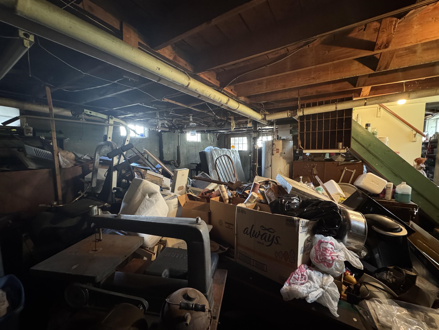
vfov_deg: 85.7
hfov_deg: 102.1
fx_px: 178
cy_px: 165
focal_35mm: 14
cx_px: 220
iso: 1250
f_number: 2.2
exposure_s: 1/40
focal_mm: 2.22
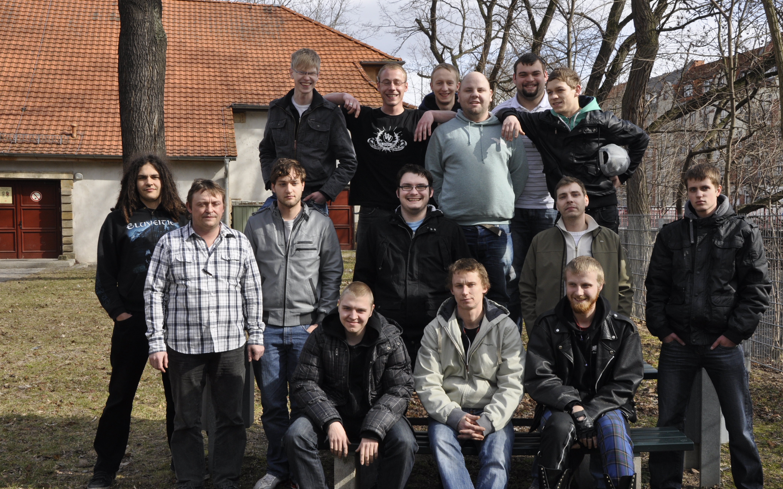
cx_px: 391
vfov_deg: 32.0
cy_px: 259
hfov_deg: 49.3
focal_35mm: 40
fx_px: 854
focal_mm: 26
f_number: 11
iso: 400
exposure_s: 1/200
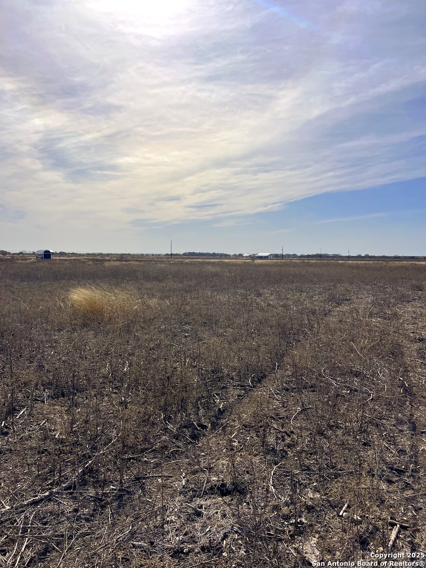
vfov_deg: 67.3
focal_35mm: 26
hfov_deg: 53.1
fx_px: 427
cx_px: 213
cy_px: 284
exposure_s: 1/16393
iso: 50
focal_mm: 5.7
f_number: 1.5
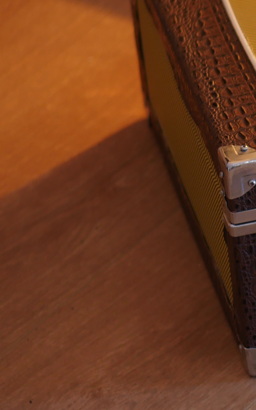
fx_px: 3215
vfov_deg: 7.3
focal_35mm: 288
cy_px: 172
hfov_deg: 4.5
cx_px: 609
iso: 200
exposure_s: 1/25
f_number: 1.7
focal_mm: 43
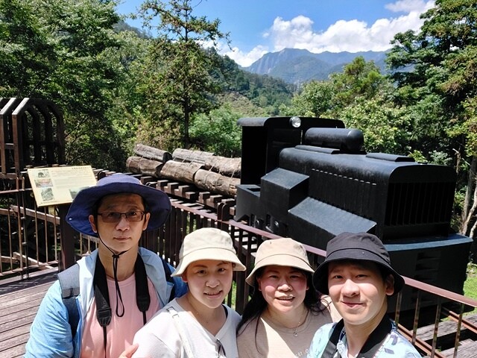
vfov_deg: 54.9
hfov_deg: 69.4
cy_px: 179
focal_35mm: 25
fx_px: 344
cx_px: 238
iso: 40
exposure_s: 1/406
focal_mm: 3.75
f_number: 2.2
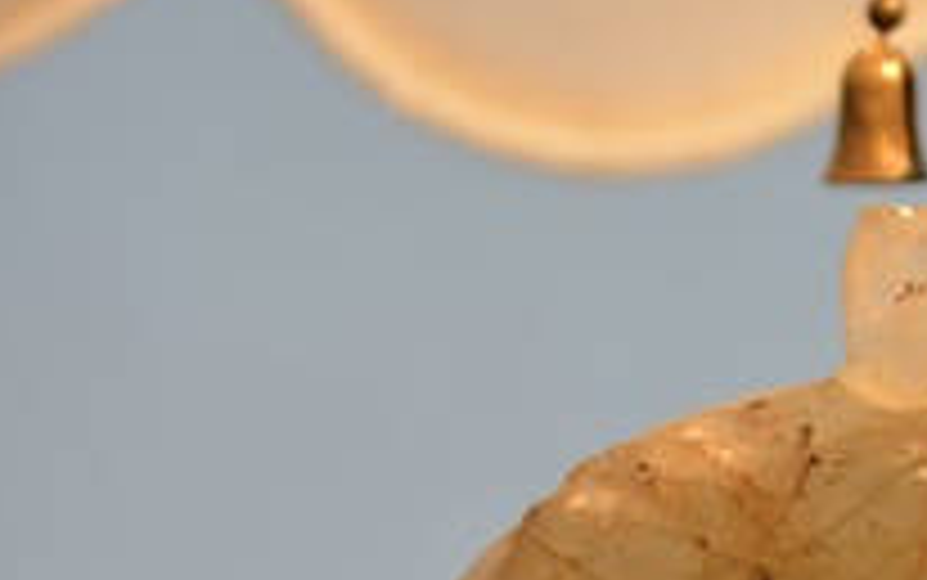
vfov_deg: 7.3
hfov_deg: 11.7
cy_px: 845
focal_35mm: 178
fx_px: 4499
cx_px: 756
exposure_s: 1/125
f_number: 5.6
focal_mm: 40
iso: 200
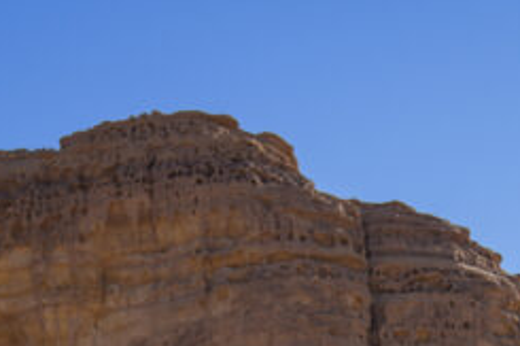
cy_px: 704
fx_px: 1689
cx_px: 297
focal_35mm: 117
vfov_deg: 10.7
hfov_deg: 17.5
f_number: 2.8
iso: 80
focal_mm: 28
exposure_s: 1/1250
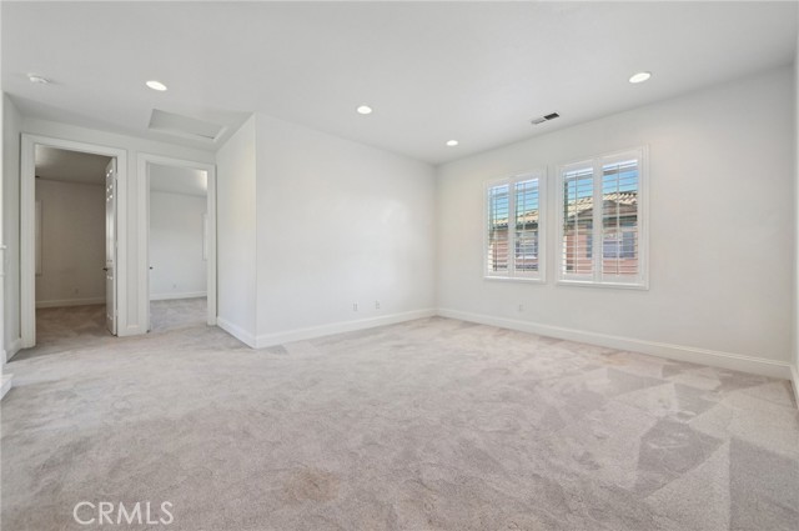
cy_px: 266
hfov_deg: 104.3
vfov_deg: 81.1
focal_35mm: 14
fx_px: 310
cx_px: 400
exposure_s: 1/8
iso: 250
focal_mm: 14
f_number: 8
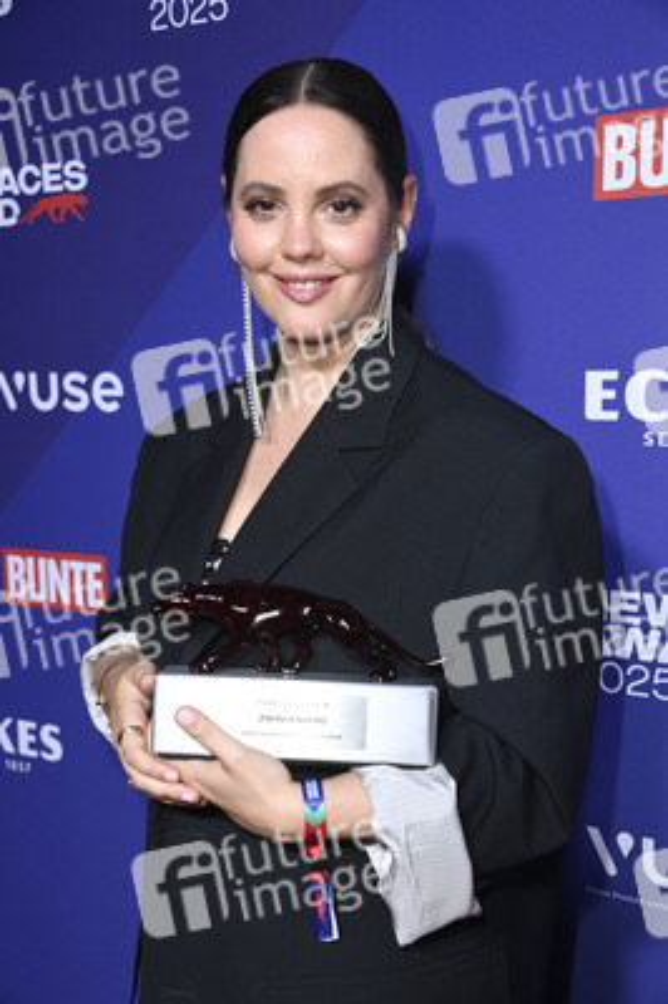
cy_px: 502
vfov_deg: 44.5
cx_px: 334
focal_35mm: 44
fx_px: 1227
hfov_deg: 30.5
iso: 1600
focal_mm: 44
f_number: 5.6
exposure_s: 1/200
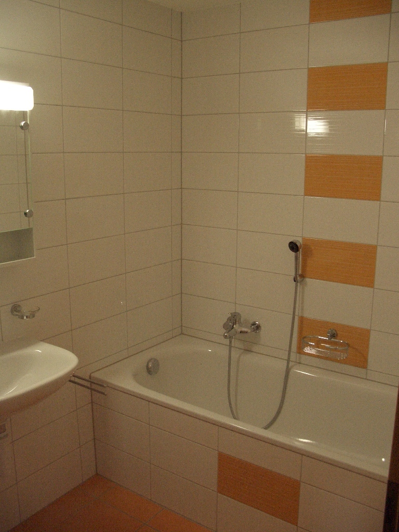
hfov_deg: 42.9
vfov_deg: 55.4
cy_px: 266
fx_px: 507
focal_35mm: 33
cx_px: 200
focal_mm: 7.1
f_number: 2.8
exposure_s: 1/60
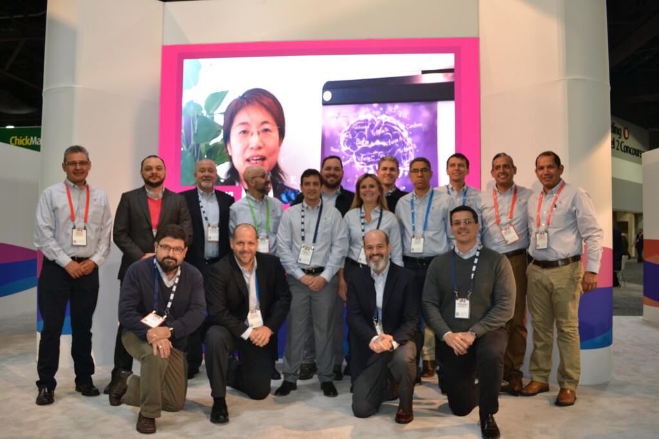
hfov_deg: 67.4
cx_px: 330
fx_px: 494
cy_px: 220
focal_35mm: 27
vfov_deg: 47.9
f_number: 3.5
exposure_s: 1/60
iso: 500
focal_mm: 18
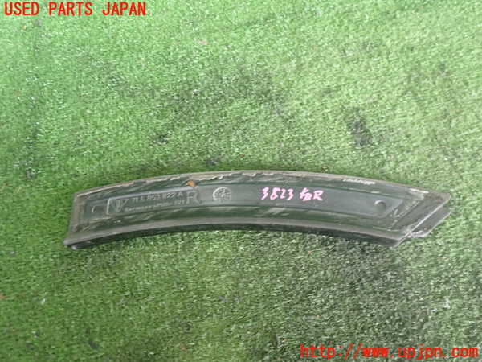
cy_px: 181
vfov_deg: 46.8
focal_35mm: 30
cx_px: 241
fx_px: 418
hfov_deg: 60.0
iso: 320
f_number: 2.3
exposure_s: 1/30
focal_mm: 5.4
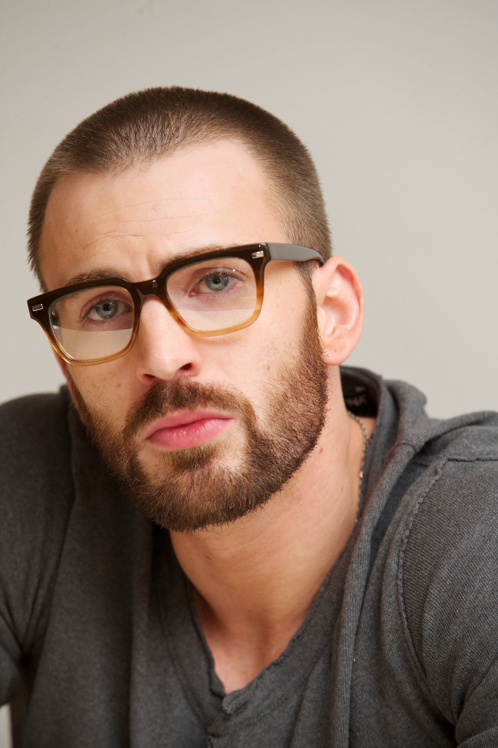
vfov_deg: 11.8
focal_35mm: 175
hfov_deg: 7.8
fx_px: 3636
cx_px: 249
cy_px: 374
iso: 500
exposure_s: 1/80
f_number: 6.3
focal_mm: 175
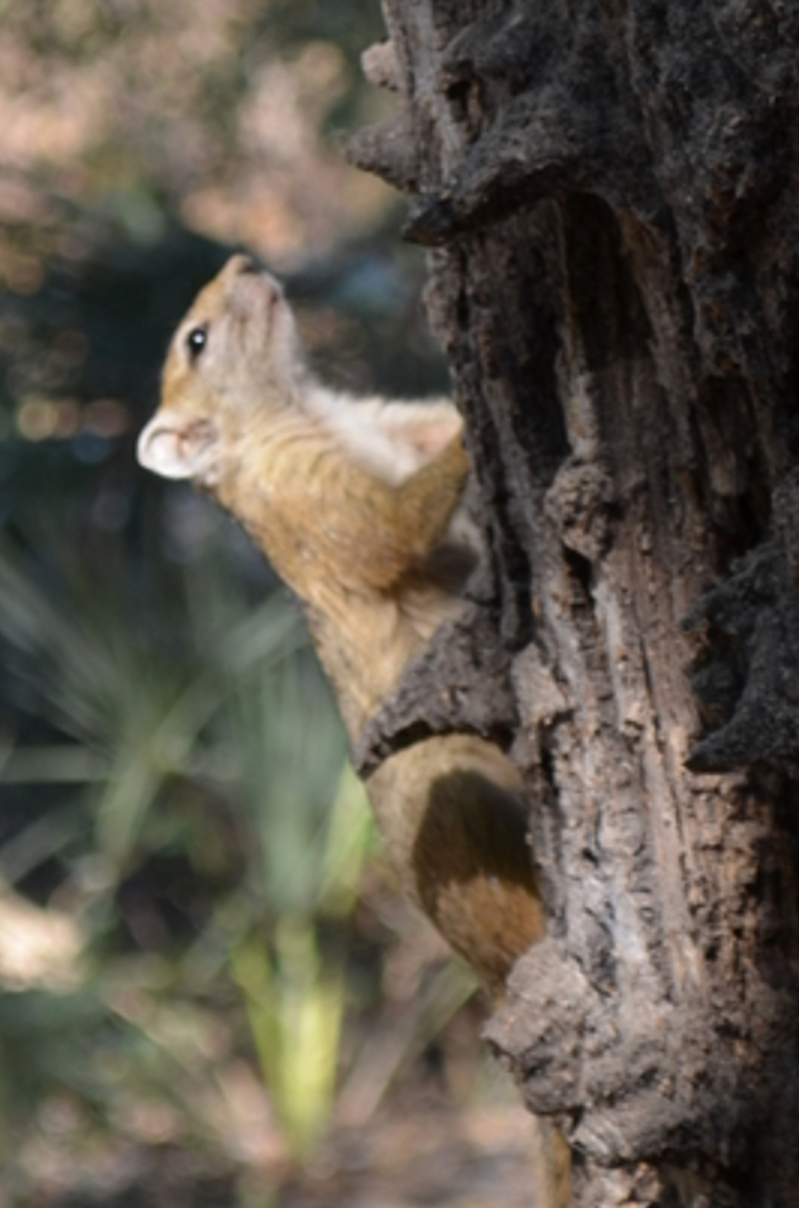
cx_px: 601
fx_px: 8787
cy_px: 634
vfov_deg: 7.9
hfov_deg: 5.2
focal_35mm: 263
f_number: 6.3
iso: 200
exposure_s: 1/160
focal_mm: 55
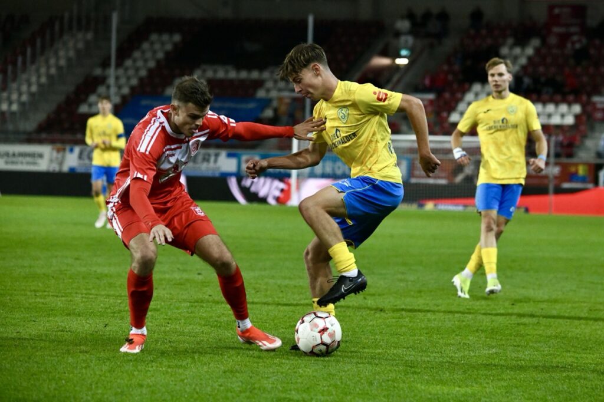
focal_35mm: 160
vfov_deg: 8.6
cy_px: 201
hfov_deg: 12.8
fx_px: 2683
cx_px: 302
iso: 8000
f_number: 5
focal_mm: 160
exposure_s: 1/1600
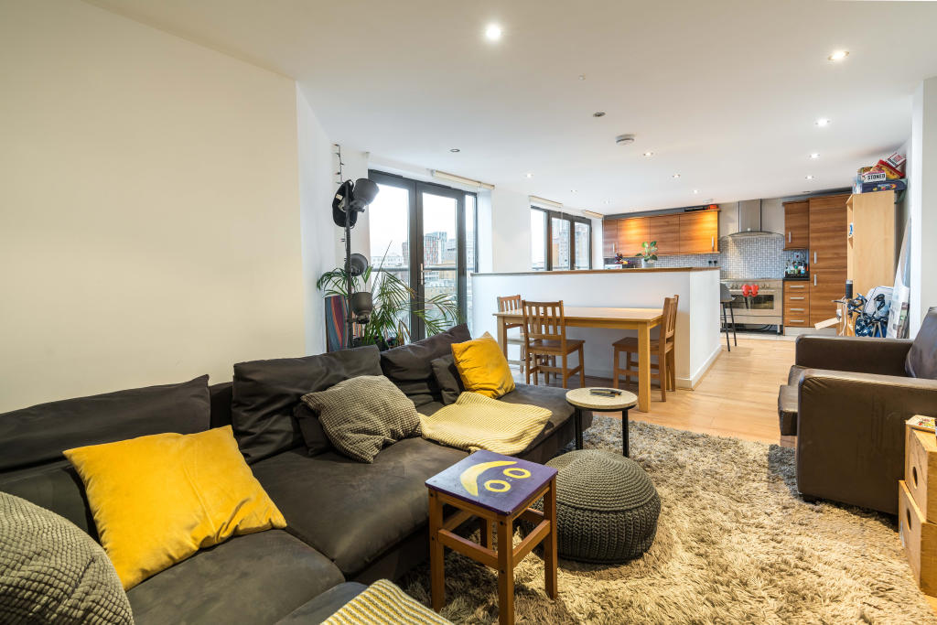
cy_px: 312
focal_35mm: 16
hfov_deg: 96.7
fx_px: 416
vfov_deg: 73.8
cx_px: 468
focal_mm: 16
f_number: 8
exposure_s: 1/1.67
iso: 320
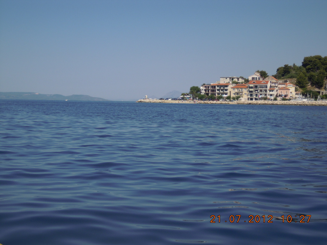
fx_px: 510
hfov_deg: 35.5
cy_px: 122
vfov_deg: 27.0
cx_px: 164
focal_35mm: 54
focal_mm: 9.6
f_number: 10.5
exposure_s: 1/250
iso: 100
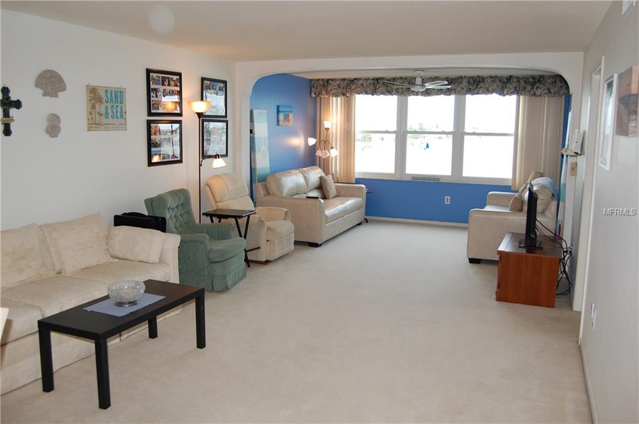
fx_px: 532
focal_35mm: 30
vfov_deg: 43.5
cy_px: 212
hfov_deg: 62.0
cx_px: 320
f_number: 4.5
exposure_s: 1/80
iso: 200
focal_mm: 20
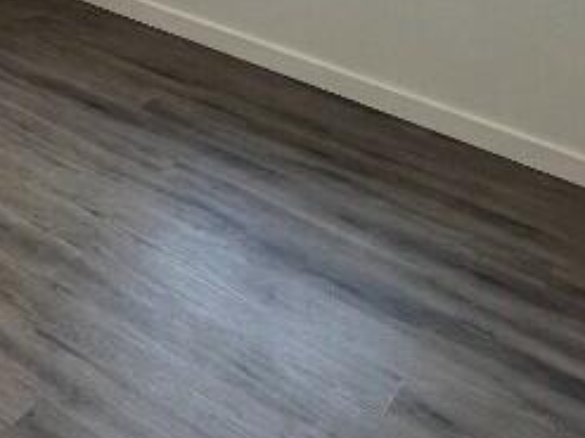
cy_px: -19
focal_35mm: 54
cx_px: -171
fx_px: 912
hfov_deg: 29.0
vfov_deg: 25.4
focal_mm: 1.57
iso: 125
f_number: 1.8
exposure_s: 1/100
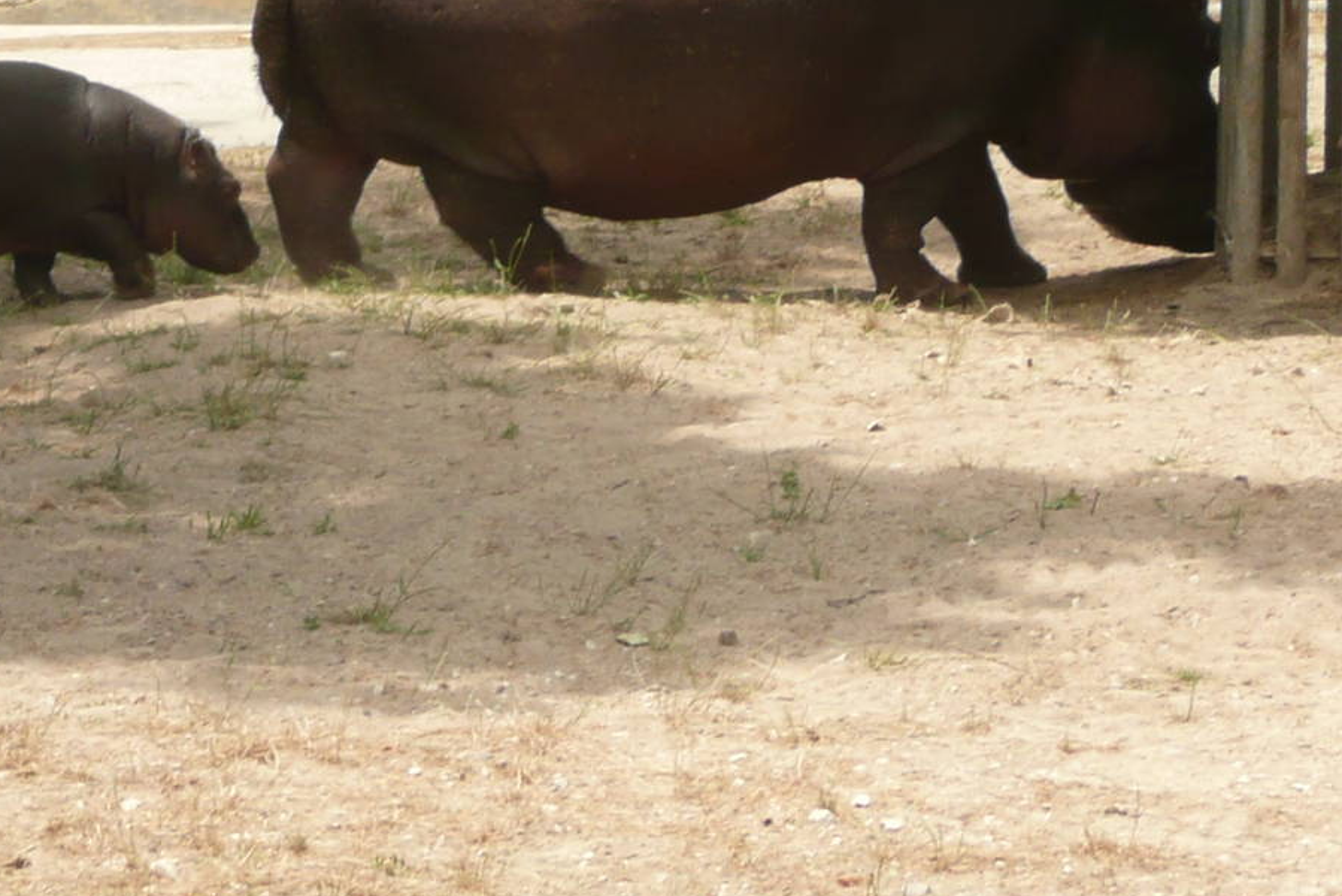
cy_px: 152
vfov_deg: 6.9
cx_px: 221
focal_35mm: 198
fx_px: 7383
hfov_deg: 10.3
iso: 100
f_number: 4.6
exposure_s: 1/250
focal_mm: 11.8
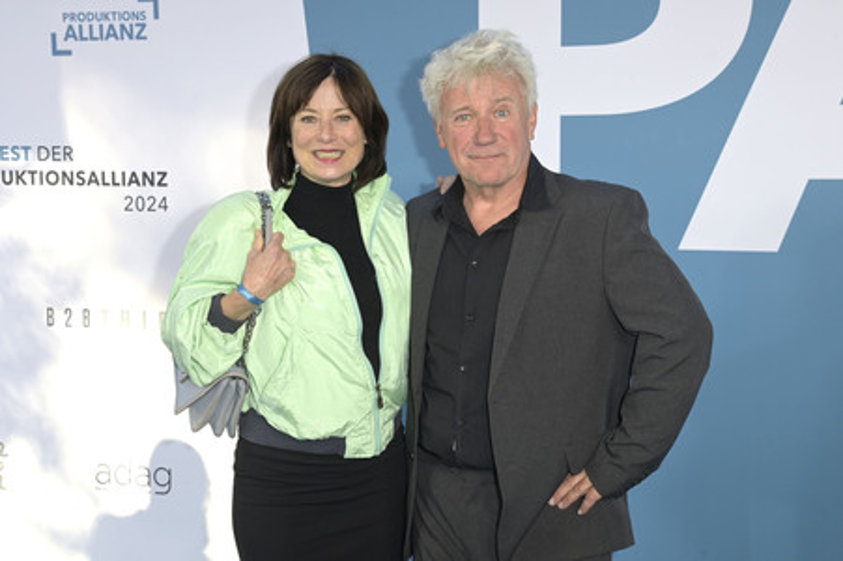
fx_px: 1217
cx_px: 422
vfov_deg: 26.0
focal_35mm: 52
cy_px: 280
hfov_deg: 38.2
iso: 500
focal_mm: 52
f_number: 6.3
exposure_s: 1/250
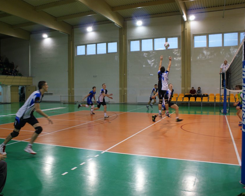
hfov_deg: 57.1
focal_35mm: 31
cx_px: 115
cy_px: 99
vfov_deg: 47.1
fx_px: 225
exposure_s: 1/80
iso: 400
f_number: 3.5
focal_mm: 18
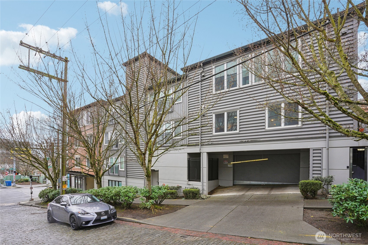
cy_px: 122
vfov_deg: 70.4
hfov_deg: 93.3
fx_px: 174
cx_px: 184
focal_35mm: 17
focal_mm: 17
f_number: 8
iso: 400
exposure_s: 1/125
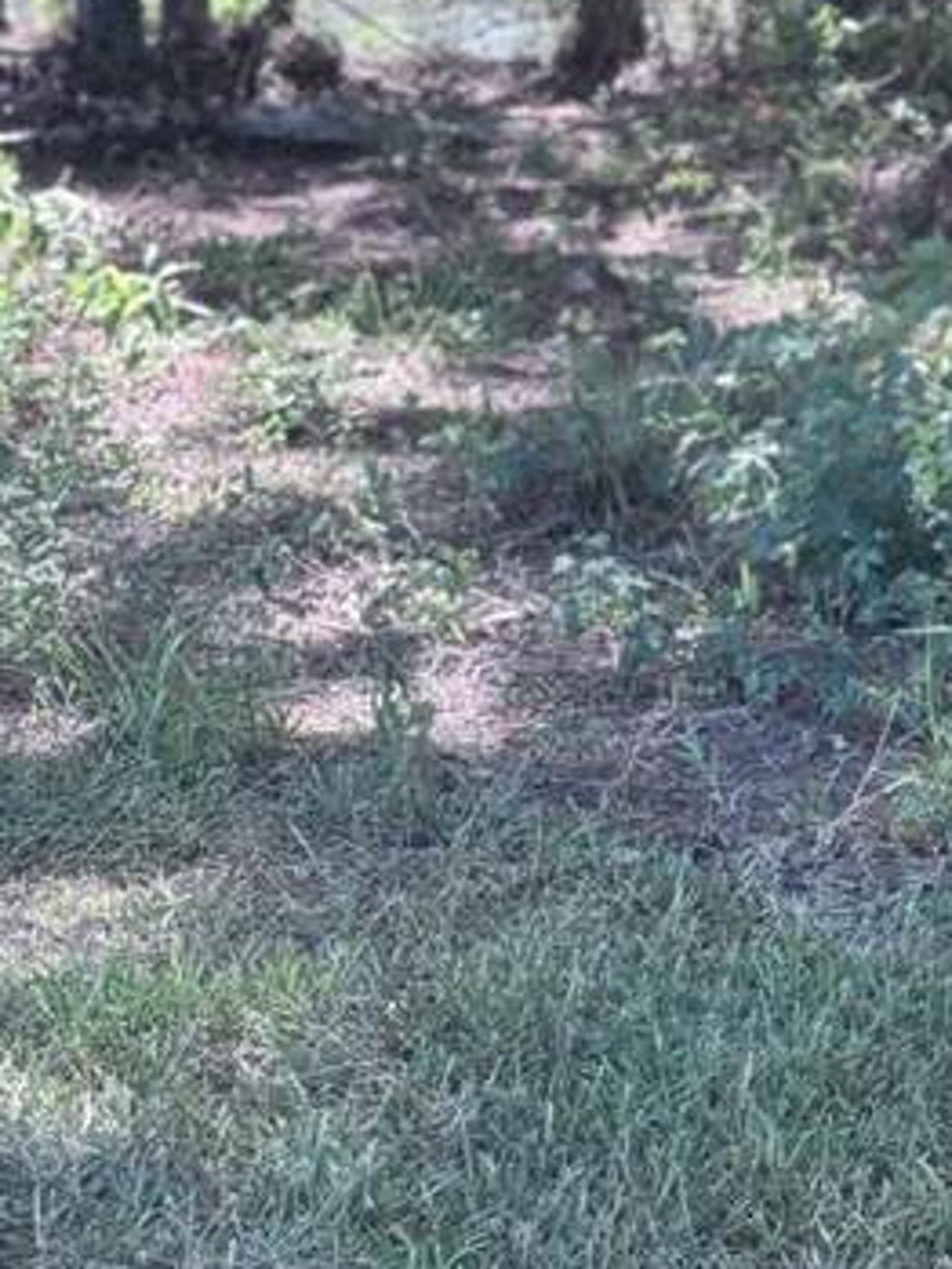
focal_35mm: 132
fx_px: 4837
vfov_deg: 14.7
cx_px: 814
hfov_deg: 11.2
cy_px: 62
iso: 64
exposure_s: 1/495
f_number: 1.78
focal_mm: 6.76
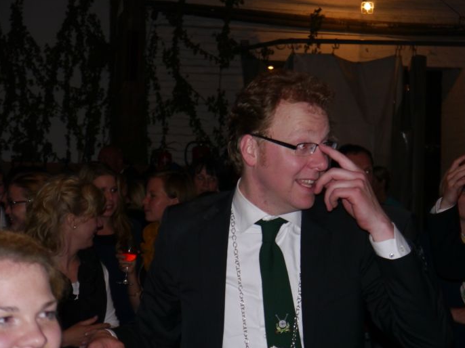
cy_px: 188
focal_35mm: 98
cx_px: 264
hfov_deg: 20.0
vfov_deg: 15.1
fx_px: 1316
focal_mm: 42
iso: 800
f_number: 6.3
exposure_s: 1/50
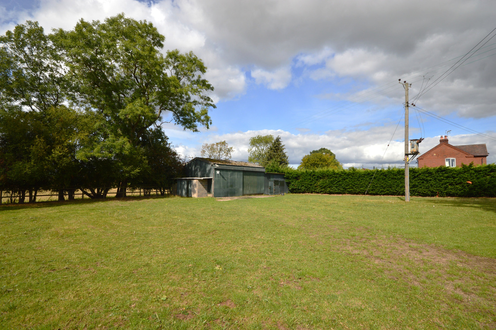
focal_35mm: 17
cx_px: 248
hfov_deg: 92.5
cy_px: 165
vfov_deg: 69.5
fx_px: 237
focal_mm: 11.5
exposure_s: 1/500
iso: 280
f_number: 11
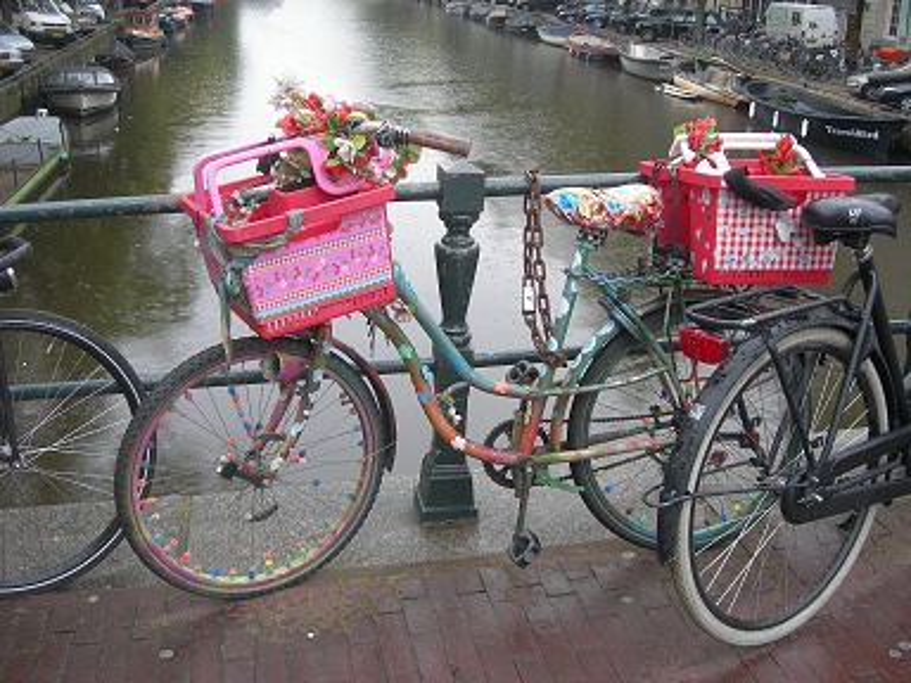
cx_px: 456
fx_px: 1000
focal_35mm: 38
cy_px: 342
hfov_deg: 49.0
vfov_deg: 37.7
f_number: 2.8
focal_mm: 7.8
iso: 50
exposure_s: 1/139
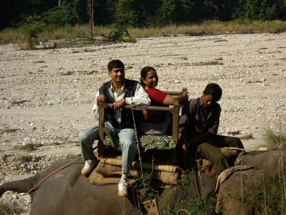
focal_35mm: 114
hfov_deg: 17.3
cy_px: 108
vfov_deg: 13.0
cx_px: 143
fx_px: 942
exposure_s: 1/320
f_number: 8.3
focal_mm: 18.6
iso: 100
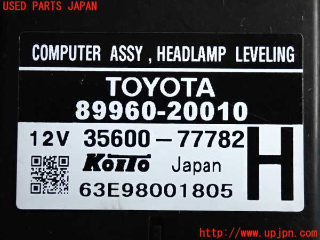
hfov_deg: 23.8
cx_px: 160
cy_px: 120
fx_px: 758
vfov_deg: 18.0
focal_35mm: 82
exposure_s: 1/125
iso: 2000
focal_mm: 14.62
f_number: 4.3
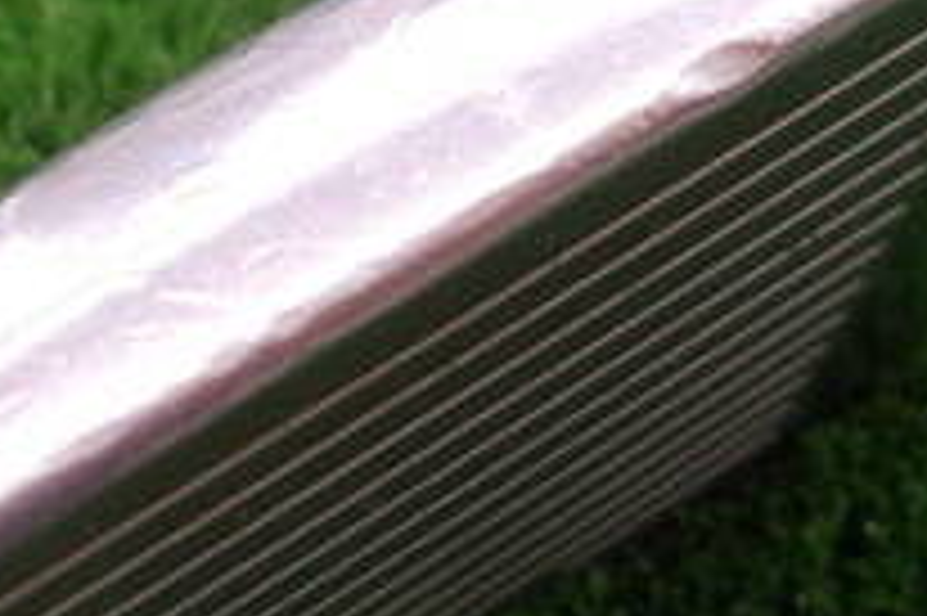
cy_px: 234
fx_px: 2161
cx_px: 392
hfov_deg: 24.2
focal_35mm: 84
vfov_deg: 16.2
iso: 180
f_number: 3.2
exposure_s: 1/25
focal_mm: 4.6
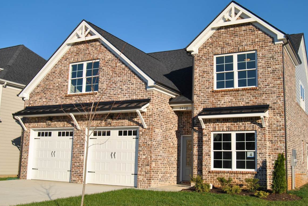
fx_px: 343
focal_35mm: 40
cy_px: 101
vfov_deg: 33.5
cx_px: 160
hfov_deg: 48.4
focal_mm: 24
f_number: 8
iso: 100
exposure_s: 1/320
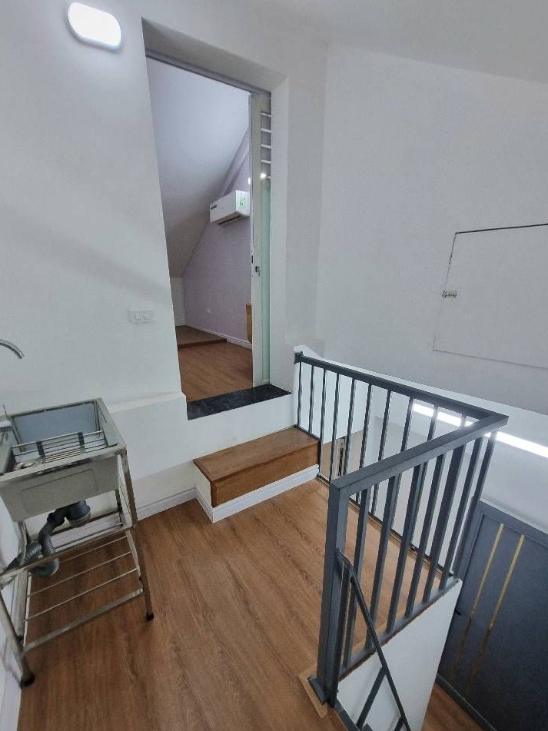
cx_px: 262
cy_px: 387
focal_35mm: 14
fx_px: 296
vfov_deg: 101.9
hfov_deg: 85.6
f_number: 2.2
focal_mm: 1.74
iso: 50
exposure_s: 1/50
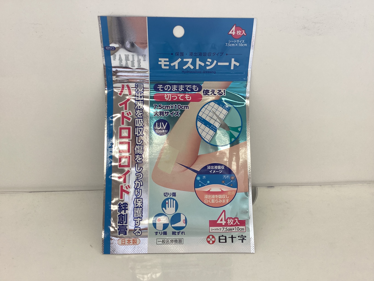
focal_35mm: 31
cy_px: 140
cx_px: 187
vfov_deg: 45.4
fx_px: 335
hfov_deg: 58.4
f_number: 2.4
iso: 32
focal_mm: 3.3
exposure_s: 1/100
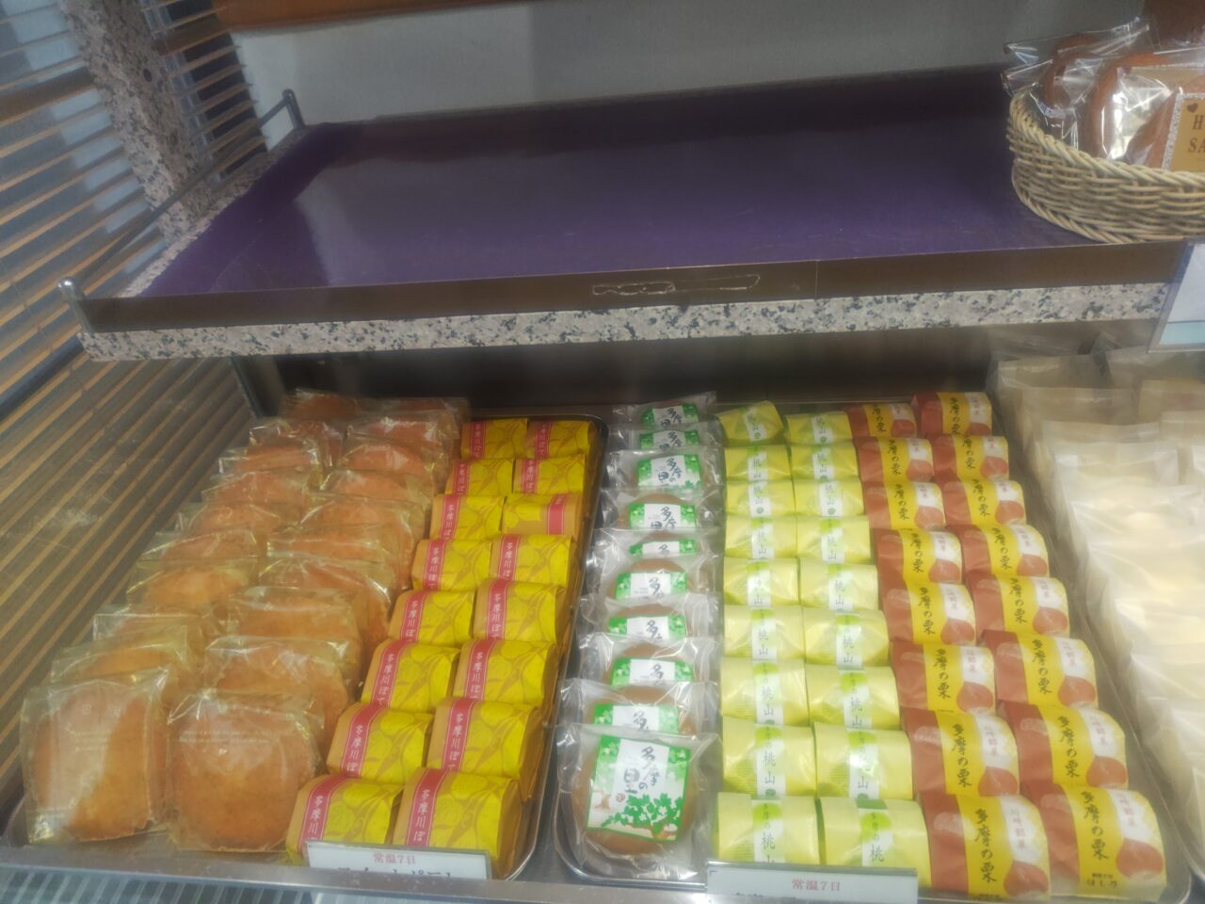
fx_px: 801
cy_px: 452
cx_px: 602
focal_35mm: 23
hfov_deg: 73.9
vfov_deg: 58.9
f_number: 1.9
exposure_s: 1/120
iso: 242
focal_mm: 5.56
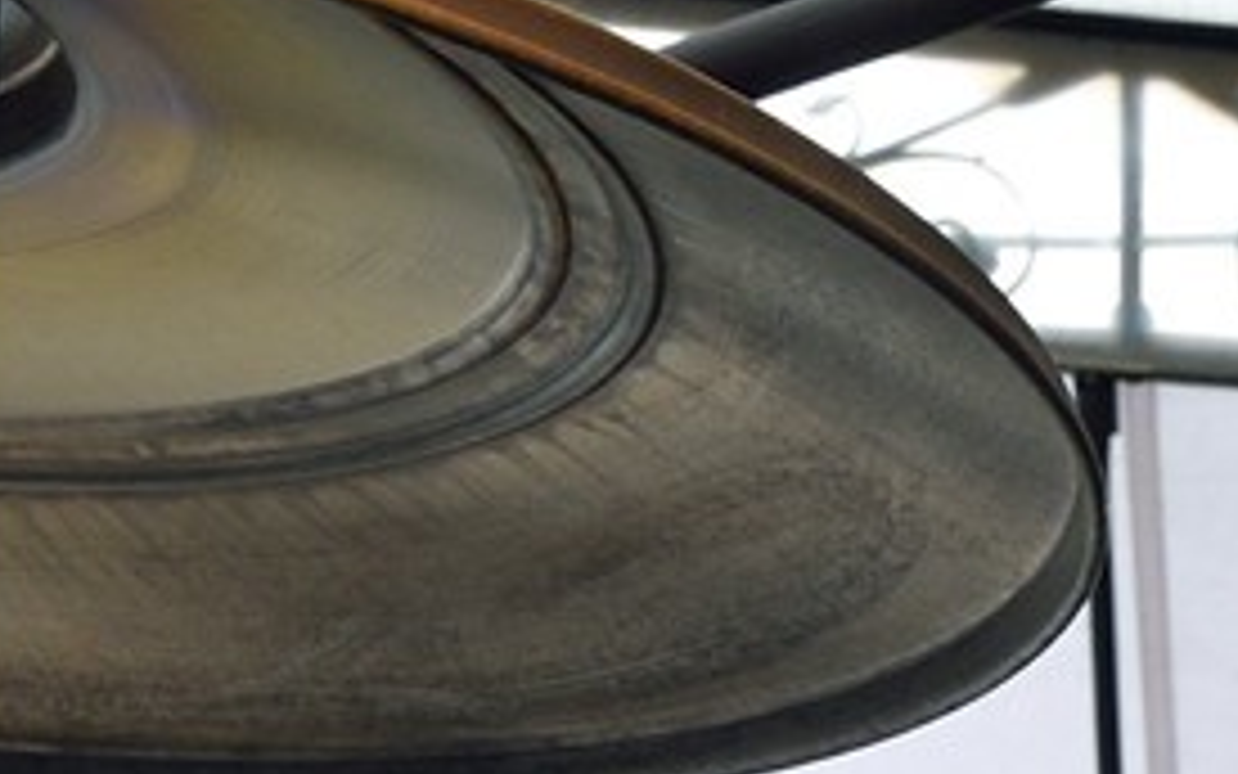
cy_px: 2326
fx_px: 6007
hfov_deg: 9.7
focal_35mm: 178
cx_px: 3412
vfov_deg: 6.7
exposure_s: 1/60
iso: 400
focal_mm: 30
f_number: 11
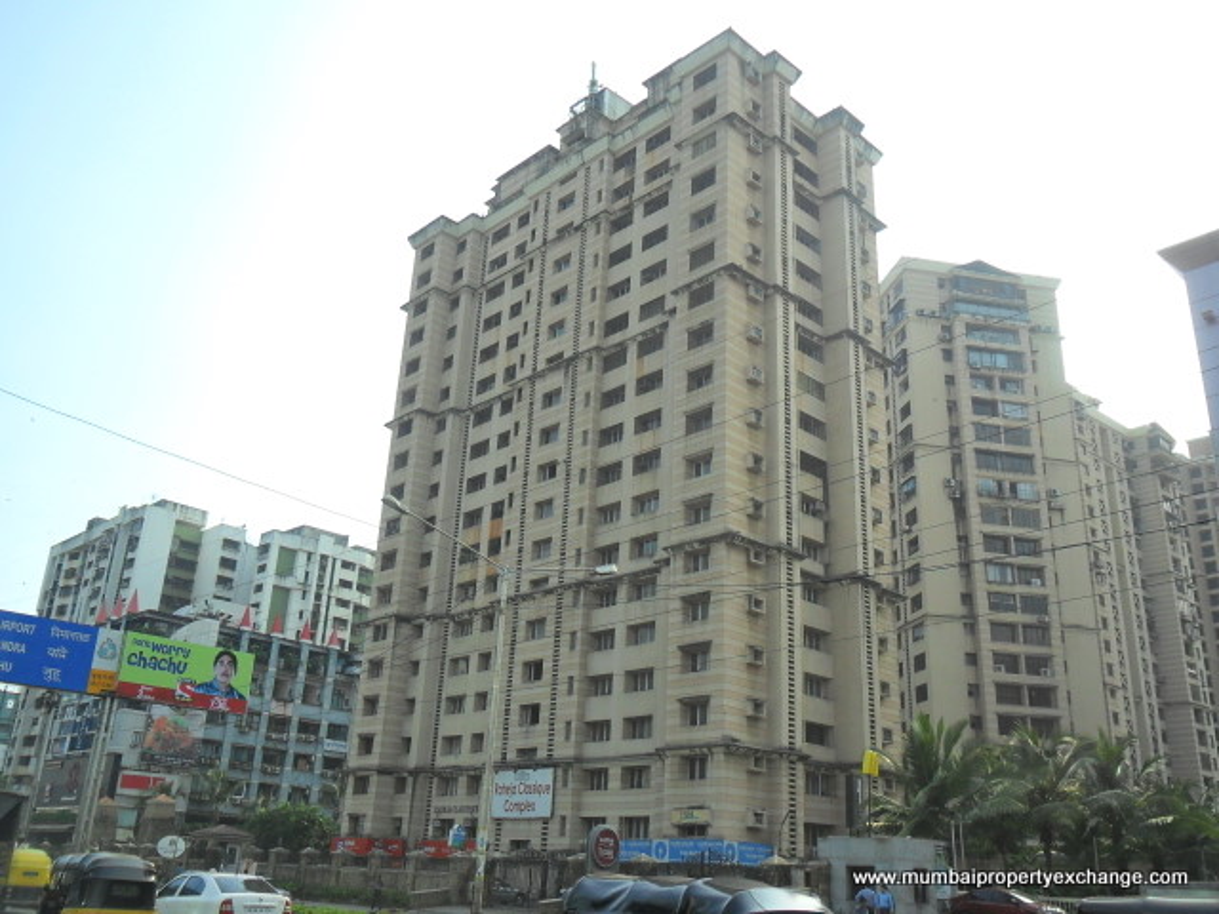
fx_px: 1127
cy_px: 457
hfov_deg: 56.8
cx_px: 610
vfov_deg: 44.2
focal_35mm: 32
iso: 100
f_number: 3.7
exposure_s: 1/750
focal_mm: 5.7
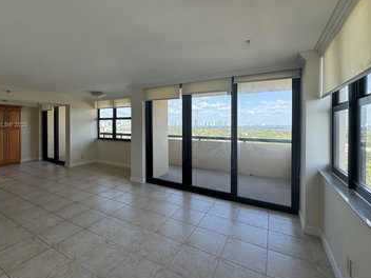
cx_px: 163
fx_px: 182
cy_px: 125
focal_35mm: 17
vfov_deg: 74.5
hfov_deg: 90.6
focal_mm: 2.22
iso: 40
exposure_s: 1/184
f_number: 2.2
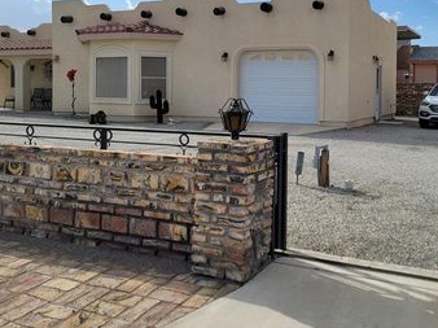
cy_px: 91
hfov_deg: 49.3
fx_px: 468
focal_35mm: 37
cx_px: 293
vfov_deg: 37.9
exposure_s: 1/1488
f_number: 1.8
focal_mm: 7
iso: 20
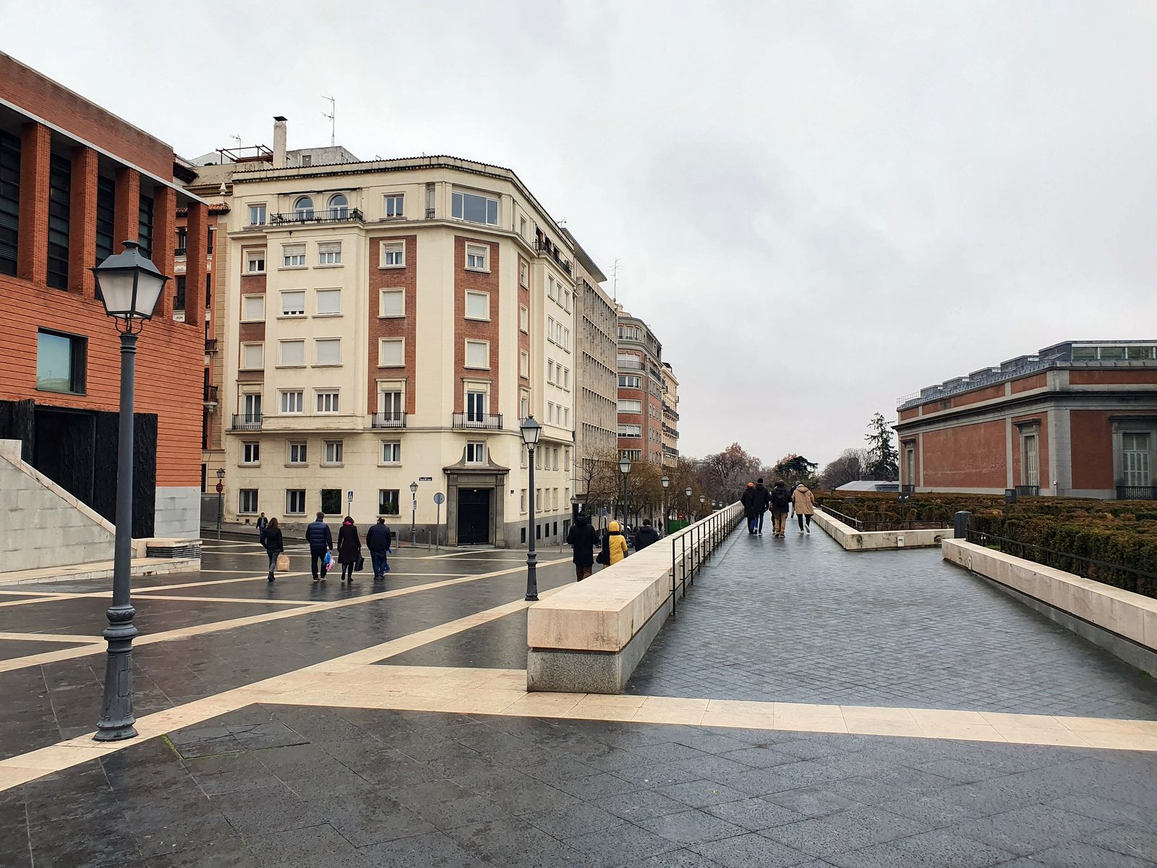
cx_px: 578
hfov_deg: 67.3
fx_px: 869
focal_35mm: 26
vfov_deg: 53.1
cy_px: 434
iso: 50
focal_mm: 4.32
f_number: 2.4
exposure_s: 1/334
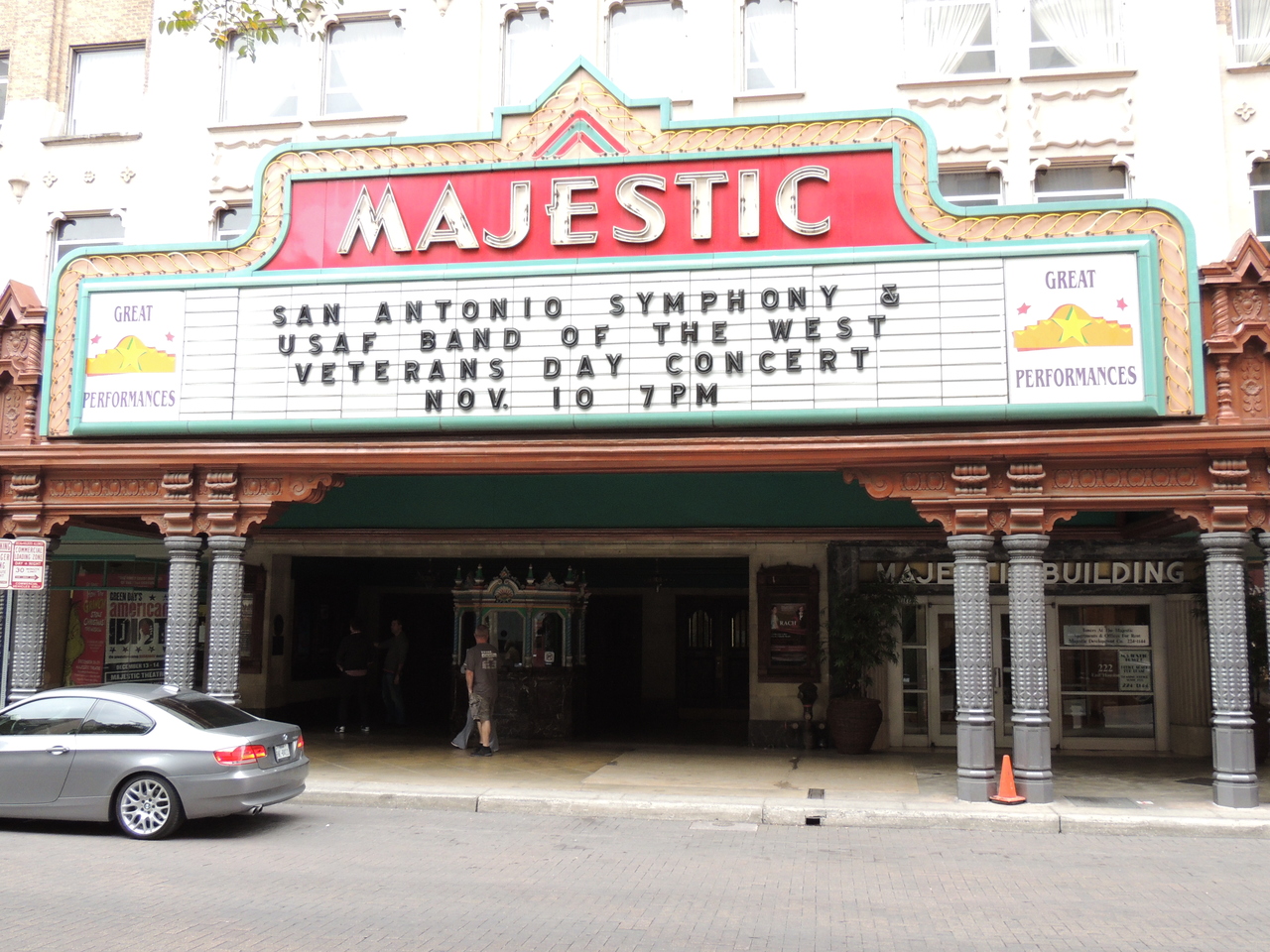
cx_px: 635
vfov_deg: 42.9
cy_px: 476
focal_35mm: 33
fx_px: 1211
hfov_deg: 55.4
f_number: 3.2
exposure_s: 1/50
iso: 280
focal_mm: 5.8
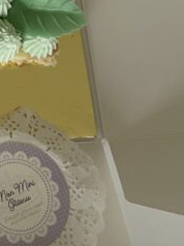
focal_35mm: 112
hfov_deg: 11.9
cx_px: -172
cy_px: -145
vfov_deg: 15.9
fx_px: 795
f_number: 1.5
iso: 125
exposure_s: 1/121
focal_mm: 5.7
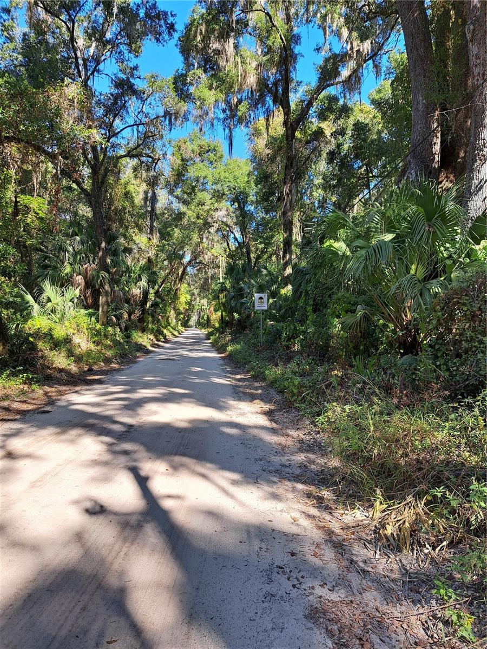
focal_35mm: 24
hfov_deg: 56.8
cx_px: 244
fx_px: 450
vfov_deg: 71.6
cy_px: 324
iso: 50
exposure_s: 1/287
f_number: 1.8
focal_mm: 5.23
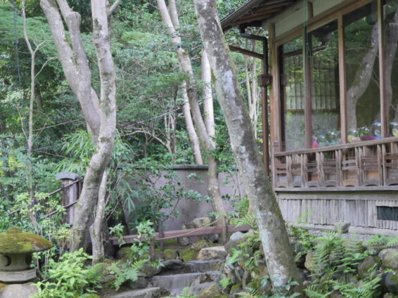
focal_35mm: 76
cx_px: 220
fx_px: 873
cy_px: 129
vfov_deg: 19.4
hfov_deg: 25.7
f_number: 4.7
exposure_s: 1/60
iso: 800
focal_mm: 21
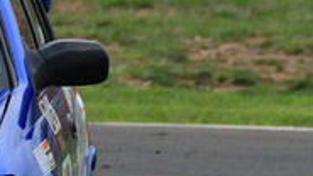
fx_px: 28223
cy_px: 69
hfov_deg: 0.6
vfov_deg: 0.4
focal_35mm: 3401
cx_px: -293
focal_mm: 500
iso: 800
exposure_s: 1/640
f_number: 11
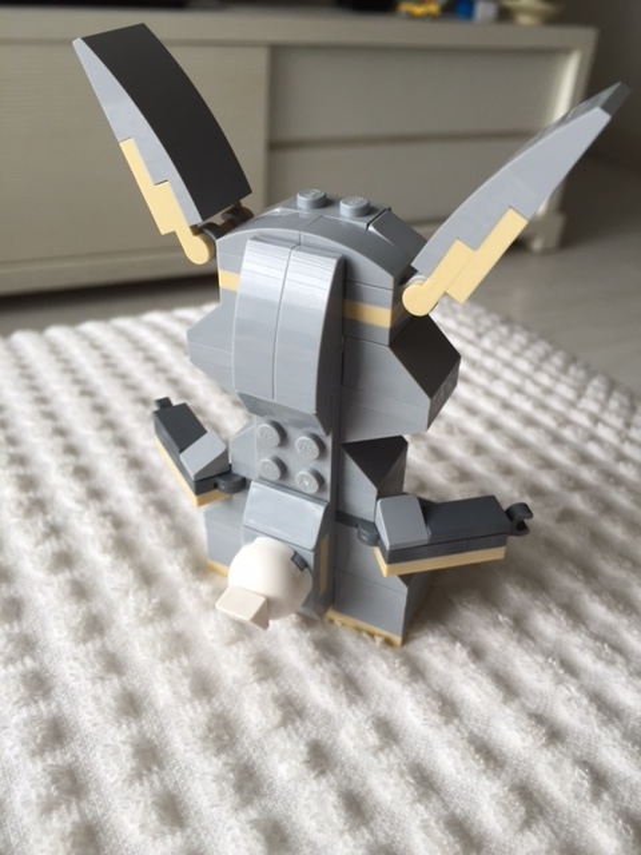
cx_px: 320
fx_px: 716
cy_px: 428
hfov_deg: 48.2
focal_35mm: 29
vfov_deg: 61.7
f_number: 2.2
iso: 40
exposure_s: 1/60
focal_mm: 4.15
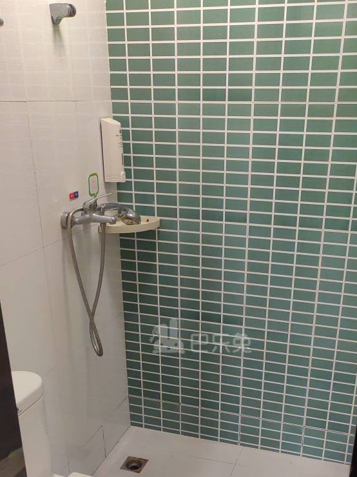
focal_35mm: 39
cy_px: 337
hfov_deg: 36.8
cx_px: 200
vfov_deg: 46.7
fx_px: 536
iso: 640
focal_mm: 5.52
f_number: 1.9
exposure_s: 1/100
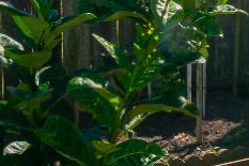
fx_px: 712
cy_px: -110
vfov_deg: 12.4
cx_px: 313
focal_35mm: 103
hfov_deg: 18.6
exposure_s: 1/100
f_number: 10
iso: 100
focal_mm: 16
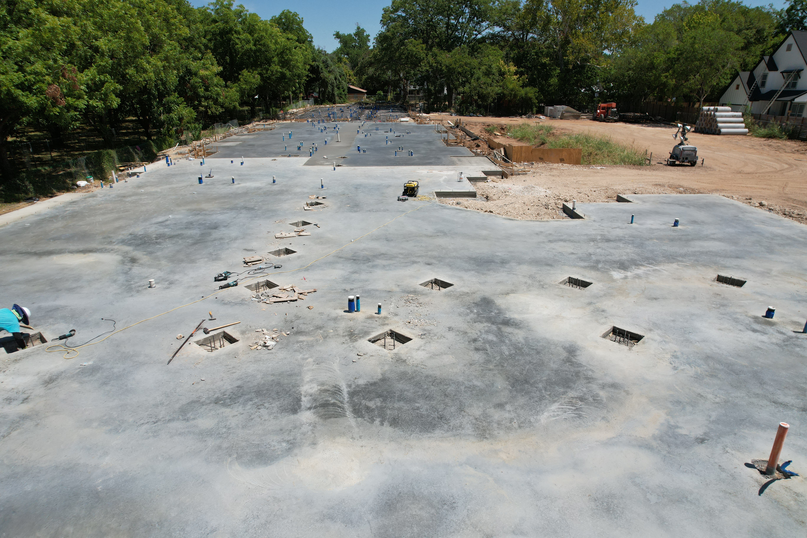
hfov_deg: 78.6
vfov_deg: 57.2
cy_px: 269
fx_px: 493
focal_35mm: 22
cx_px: 404
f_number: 2.8
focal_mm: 8.38
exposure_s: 1/3000
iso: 100
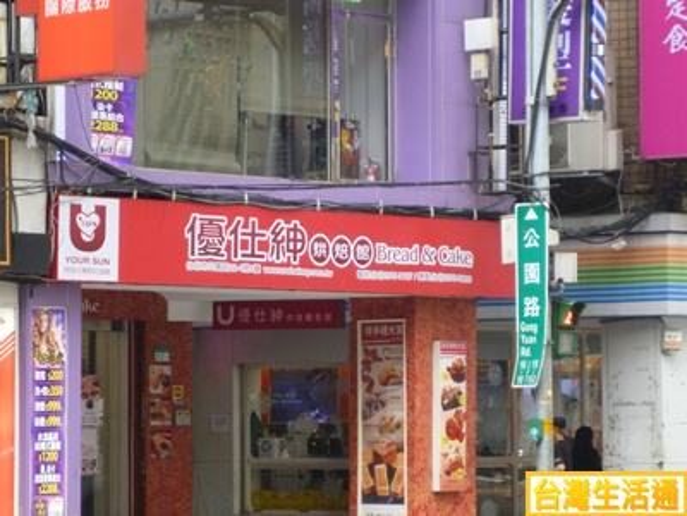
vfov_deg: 8.9
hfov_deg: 11.9
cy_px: 258
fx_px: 3294
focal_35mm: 166
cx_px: 344
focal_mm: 25
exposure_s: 1/60
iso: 400
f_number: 6.9
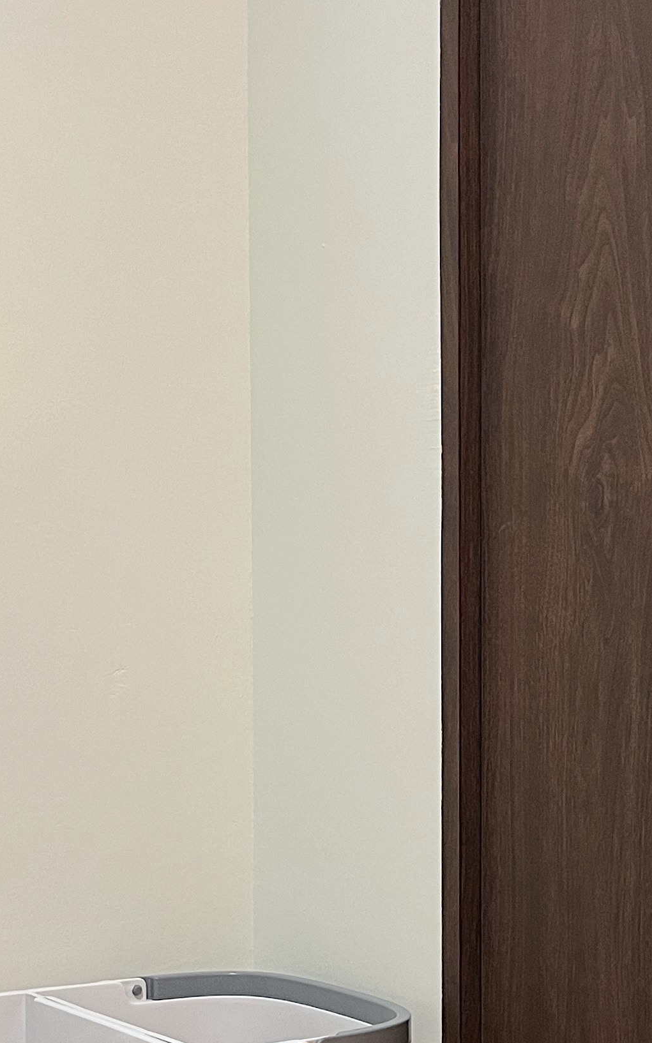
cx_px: 513
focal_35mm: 68
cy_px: 689
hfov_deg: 19.0
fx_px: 1934
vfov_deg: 30.0
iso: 250
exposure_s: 1/50
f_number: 1.6
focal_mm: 5.1
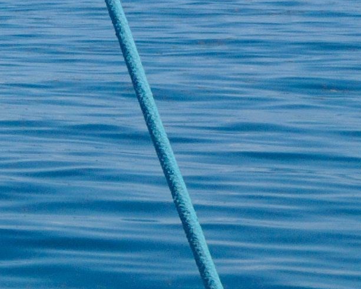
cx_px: -895
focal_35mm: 236
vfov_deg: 6.5
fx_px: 2523
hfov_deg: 6.9
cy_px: -144
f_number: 13
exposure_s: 1/640
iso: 400
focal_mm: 24
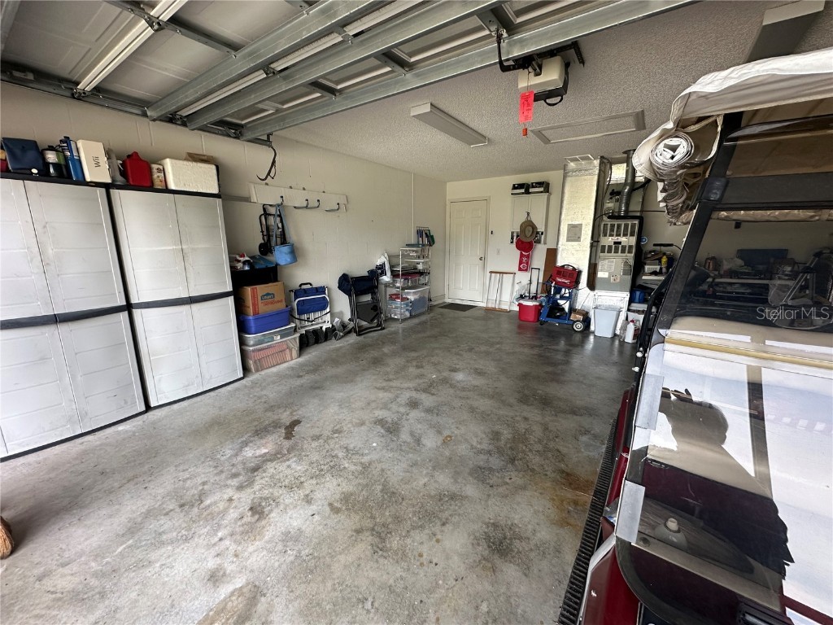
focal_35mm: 14
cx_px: 416
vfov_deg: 85.7
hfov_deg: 102.1
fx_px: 337
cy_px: 312
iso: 125
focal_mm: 2.22
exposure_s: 1/99
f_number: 2.2
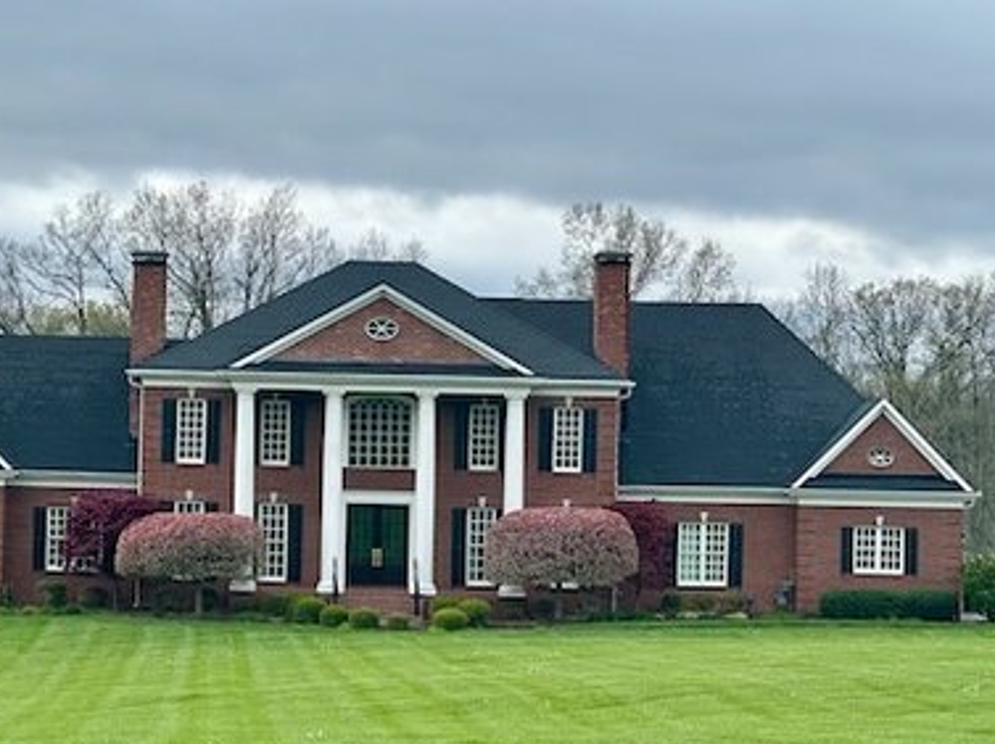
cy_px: 413
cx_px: 413
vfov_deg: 11.5
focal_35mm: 129
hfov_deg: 15.3
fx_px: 3704
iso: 32
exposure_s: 1/268
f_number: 2.8
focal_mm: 9
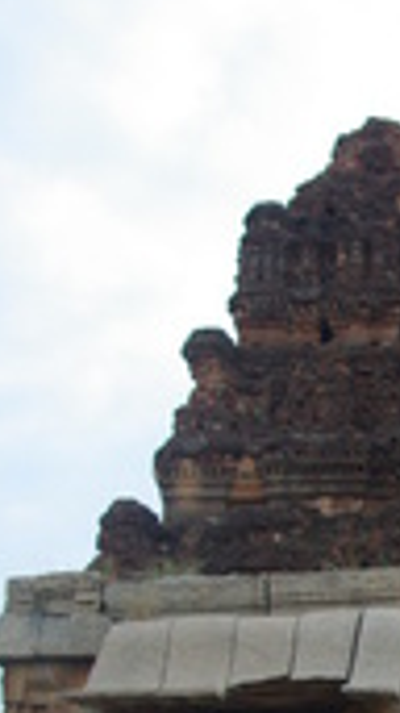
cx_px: 588
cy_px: 784
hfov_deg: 12.5
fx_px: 1746
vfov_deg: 21.8
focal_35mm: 92
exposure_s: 1/60
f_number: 4.5
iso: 100
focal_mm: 21
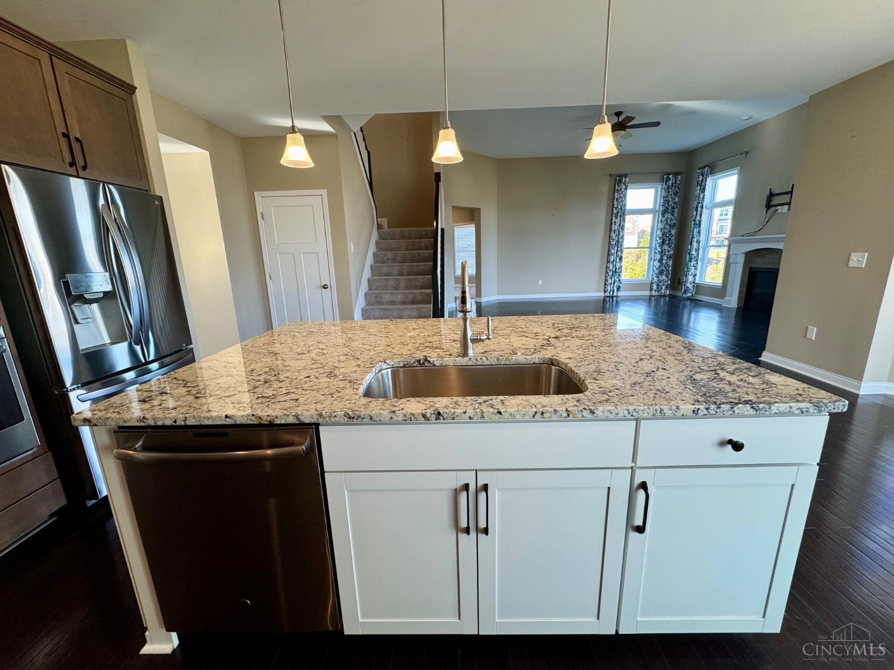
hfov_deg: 102.1
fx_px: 362
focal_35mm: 14
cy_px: 335
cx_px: 447
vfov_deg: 85.7
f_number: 2.2
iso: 160
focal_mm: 2.22
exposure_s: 1/120
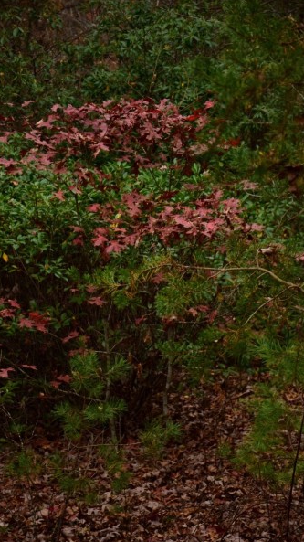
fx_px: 1507
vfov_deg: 20.4
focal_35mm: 105
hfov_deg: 11.5
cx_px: 145
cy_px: 272
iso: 320
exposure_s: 1/50
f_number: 5
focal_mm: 66
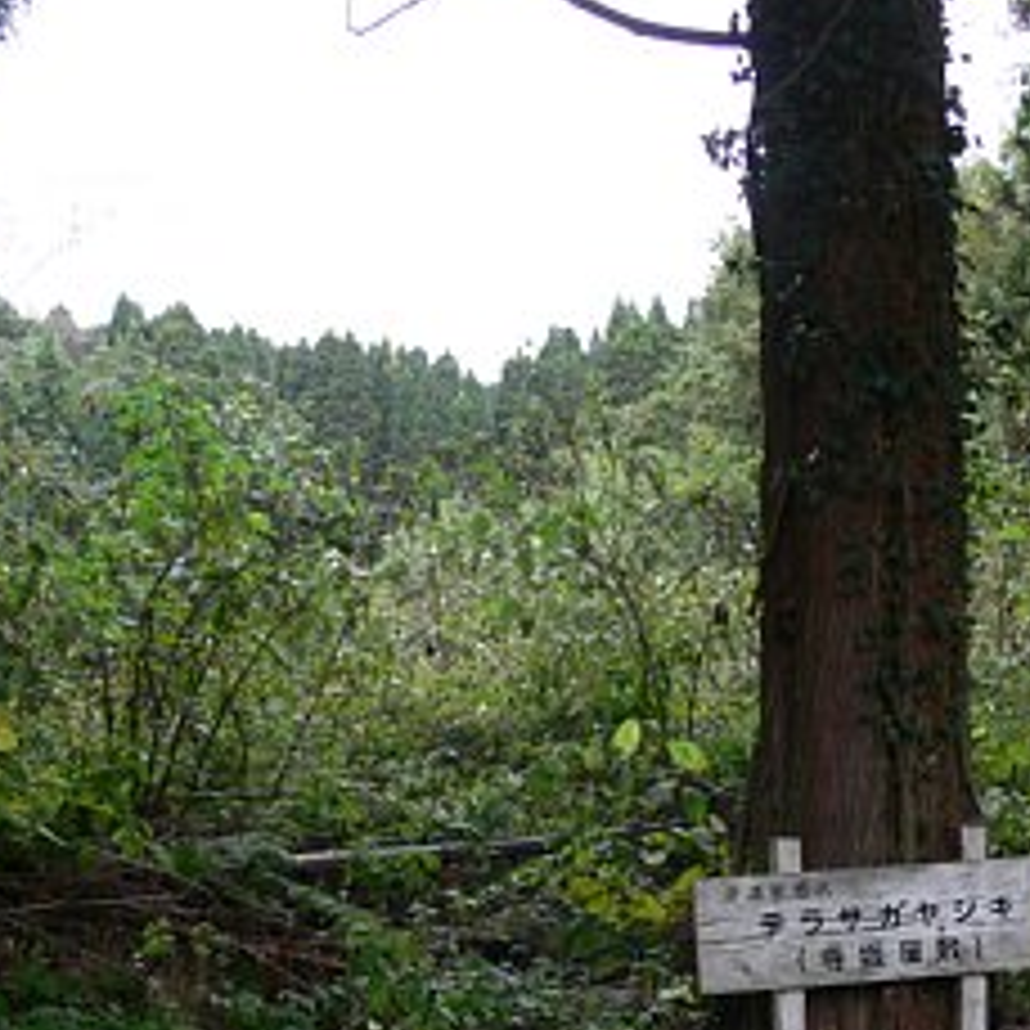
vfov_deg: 31.5
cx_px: 549
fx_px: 1818
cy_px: 625
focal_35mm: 54
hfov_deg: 31.6
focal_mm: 7.4
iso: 80
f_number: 3.6
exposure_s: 1/50
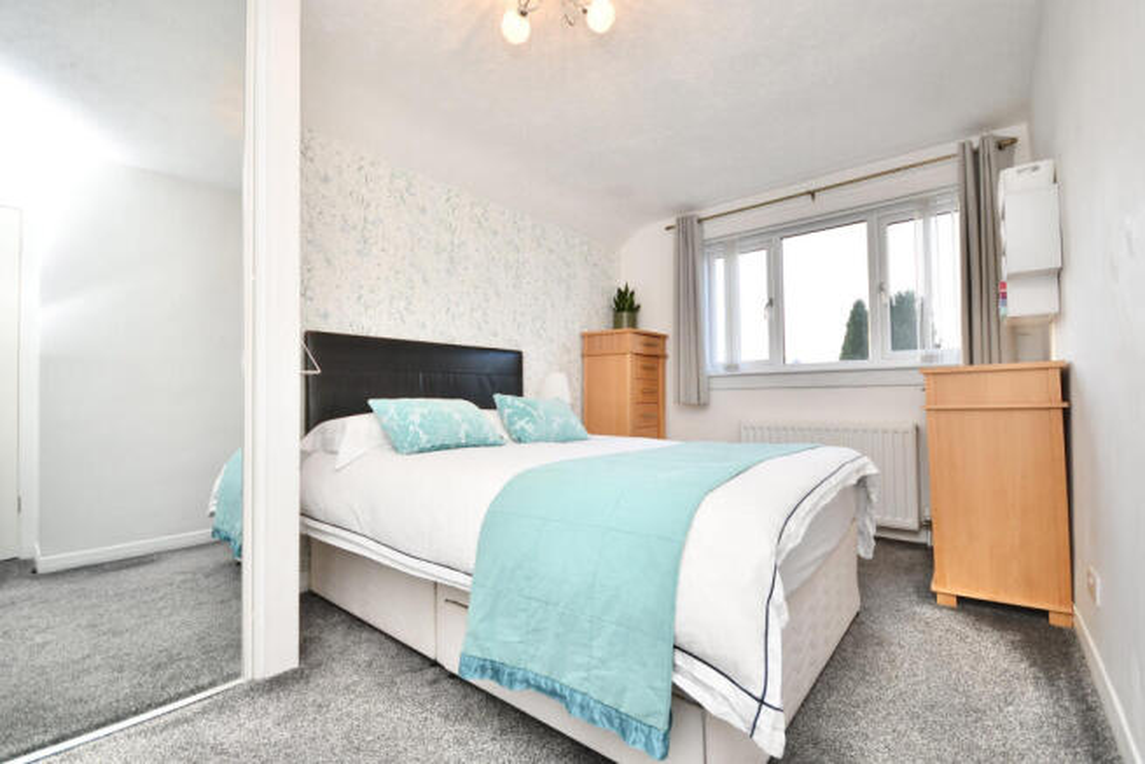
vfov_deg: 77.4
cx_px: 572
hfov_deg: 100.4
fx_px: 477
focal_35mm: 15
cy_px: 382
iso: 220
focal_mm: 10
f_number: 4
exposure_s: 1/60
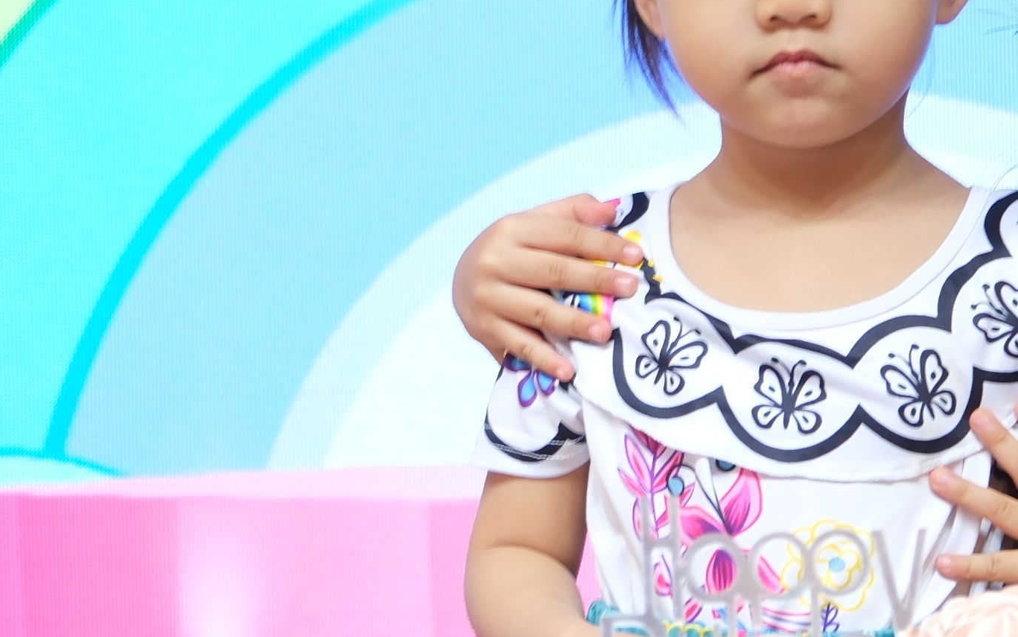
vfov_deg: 8.5
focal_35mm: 155
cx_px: 820
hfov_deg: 13.4
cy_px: 365
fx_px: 4301
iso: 320
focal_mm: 25.4
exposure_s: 1/60
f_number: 3.6
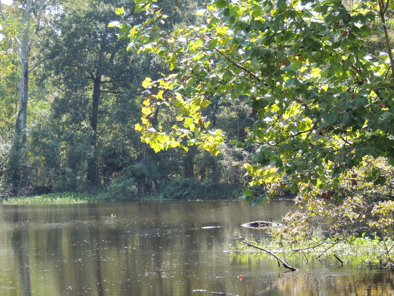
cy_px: 148
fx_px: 1537
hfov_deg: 14.6
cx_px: 197
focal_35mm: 135
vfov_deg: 11.0
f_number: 4.3
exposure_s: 1/125
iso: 110
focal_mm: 24
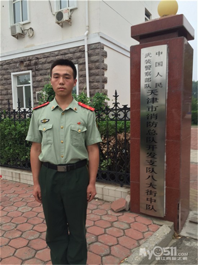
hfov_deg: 48.2
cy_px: 132
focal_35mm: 29
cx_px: 99
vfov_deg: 61.7
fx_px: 221
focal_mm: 4.15
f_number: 2.2
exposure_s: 1/40
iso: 32
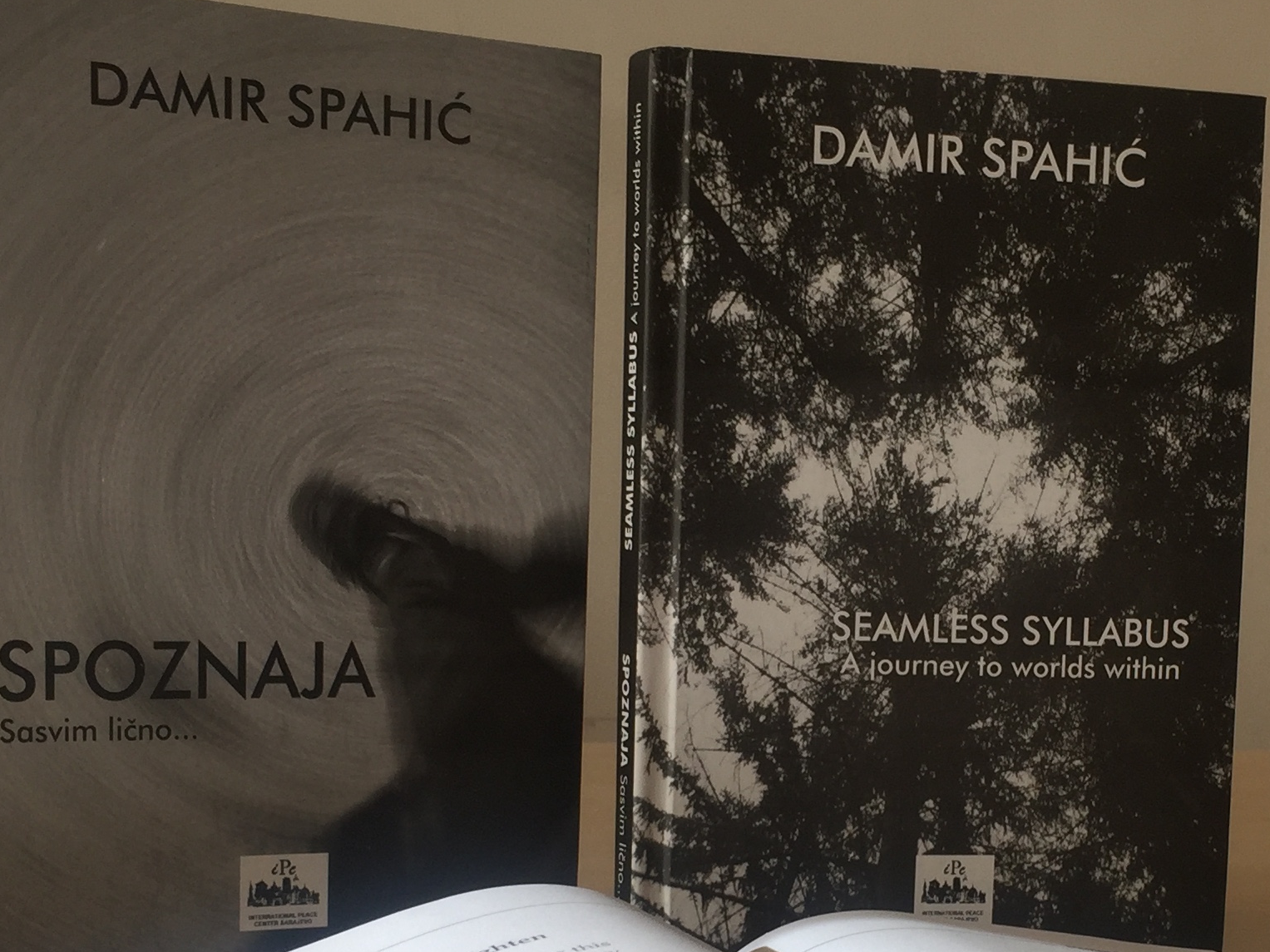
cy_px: 754
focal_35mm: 62
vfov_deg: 23.3
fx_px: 2274
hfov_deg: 30.9
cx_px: 863
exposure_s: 1/121
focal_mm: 4.15
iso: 32
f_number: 2.2
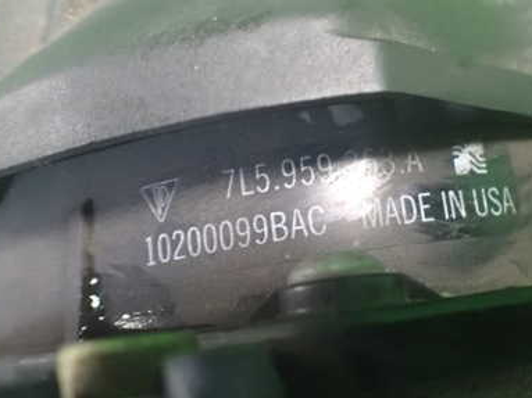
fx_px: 722
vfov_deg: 30.8
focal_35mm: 47
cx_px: 378
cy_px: 168
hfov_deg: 39.7
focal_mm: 5.4
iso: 1600
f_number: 2.3
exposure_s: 1/30
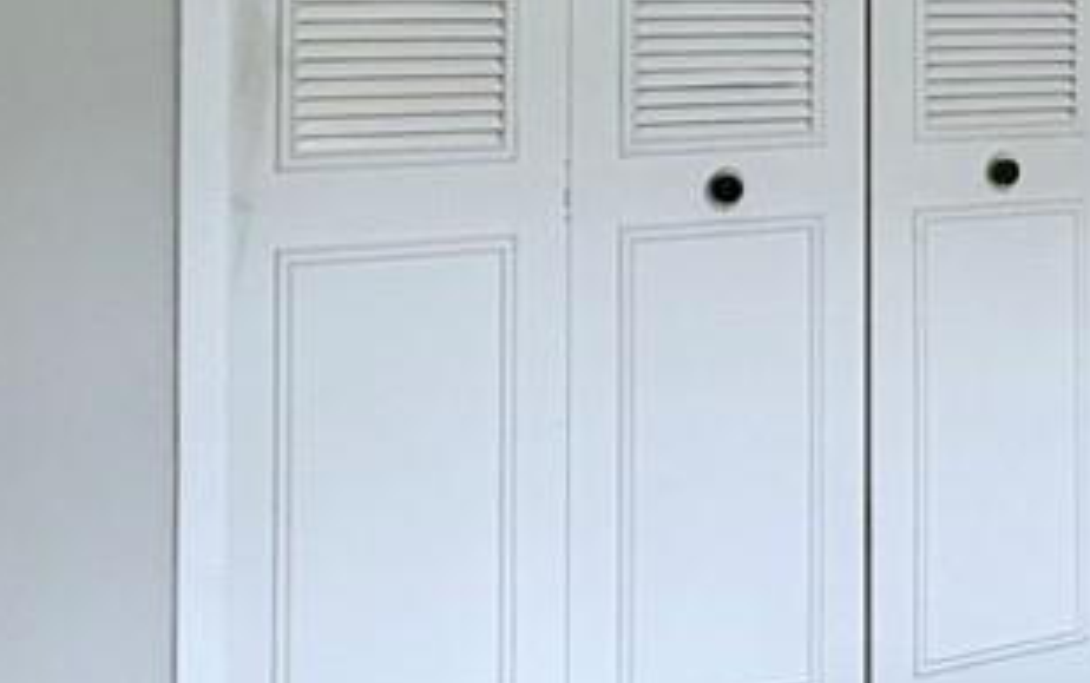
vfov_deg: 16.5
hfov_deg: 23.8
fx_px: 2289
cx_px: 1394
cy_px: -67
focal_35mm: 77
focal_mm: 2.22
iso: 100
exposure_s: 1/120
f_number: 2.2
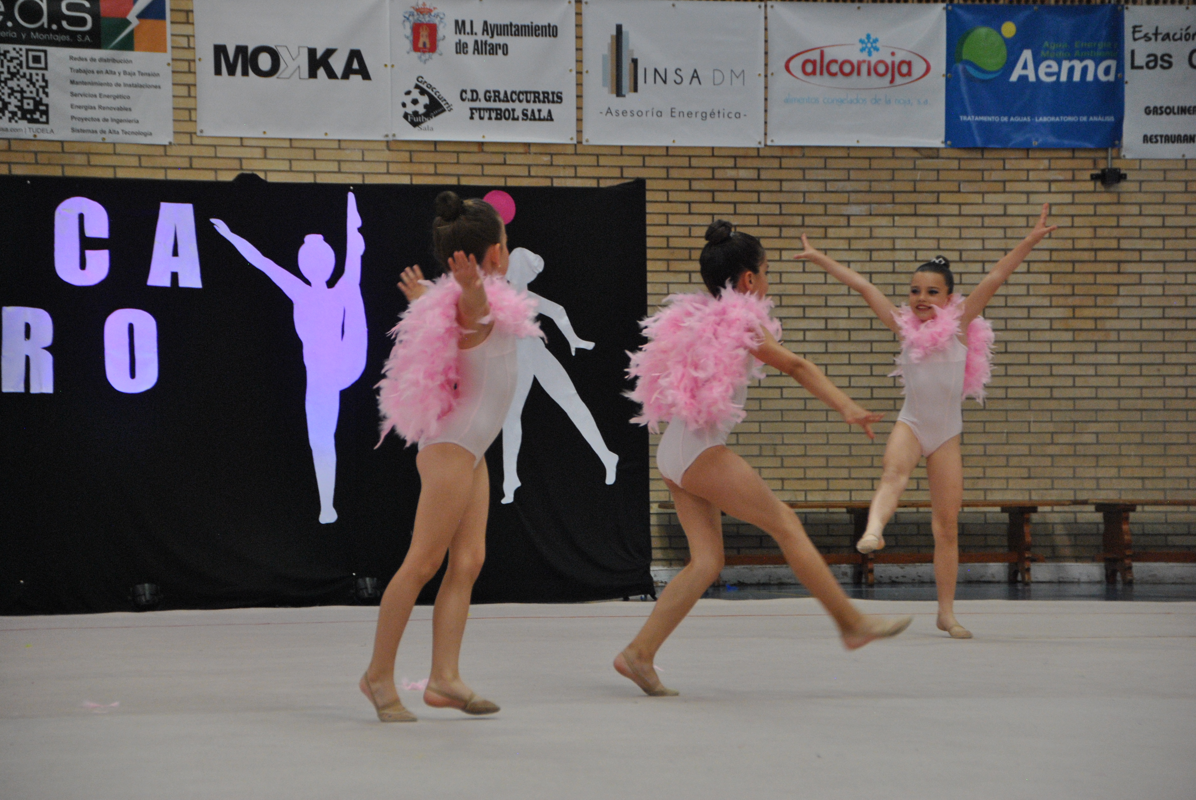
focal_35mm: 129
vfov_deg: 10.7
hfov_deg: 15.9
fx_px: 4291
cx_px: 598
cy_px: 400
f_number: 5.3
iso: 800
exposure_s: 1/160
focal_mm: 86
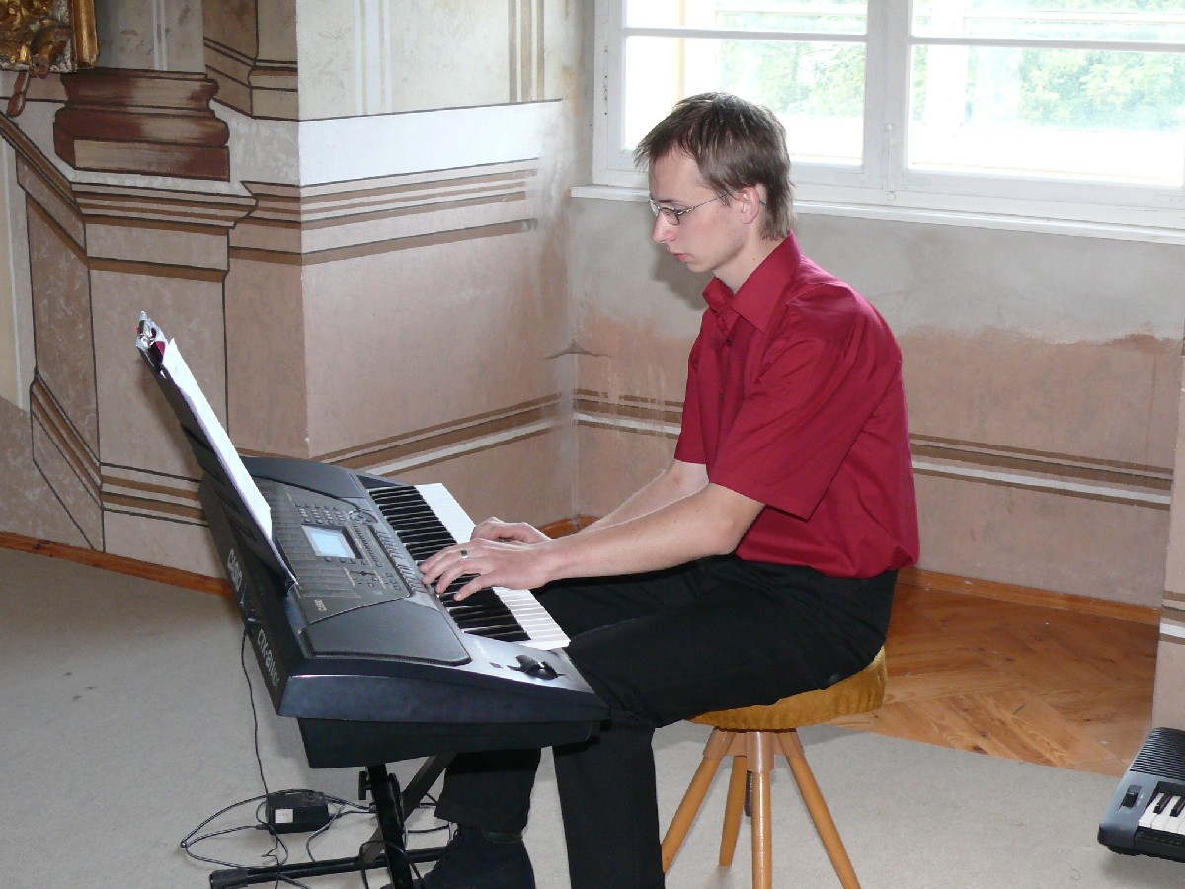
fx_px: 1951
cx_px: 592
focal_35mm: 57
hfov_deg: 33.8
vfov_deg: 25.7
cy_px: 444
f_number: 3.2
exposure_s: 1/30
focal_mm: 10
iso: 200
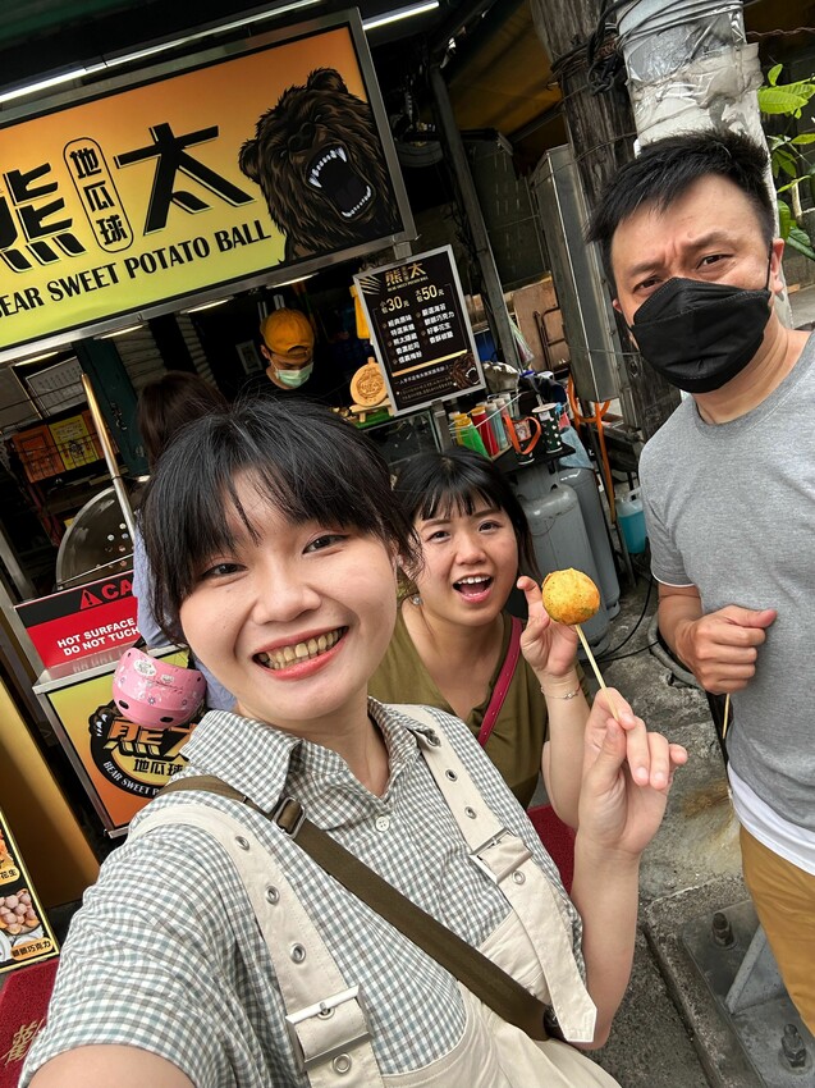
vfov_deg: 73.9
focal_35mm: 23
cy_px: 544
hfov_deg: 58.9
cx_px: 408
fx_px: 722
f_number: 1.9
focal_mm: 2.69
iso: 25
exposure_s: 1/410
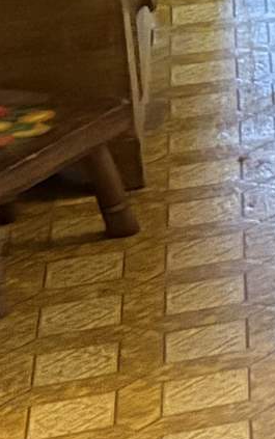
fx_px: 2394
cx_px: 1559
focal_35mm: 200
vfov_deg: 10.0
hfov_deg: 4.9
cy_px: -277
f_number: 1.6
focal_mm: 5.96
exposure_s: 1/40
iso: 500
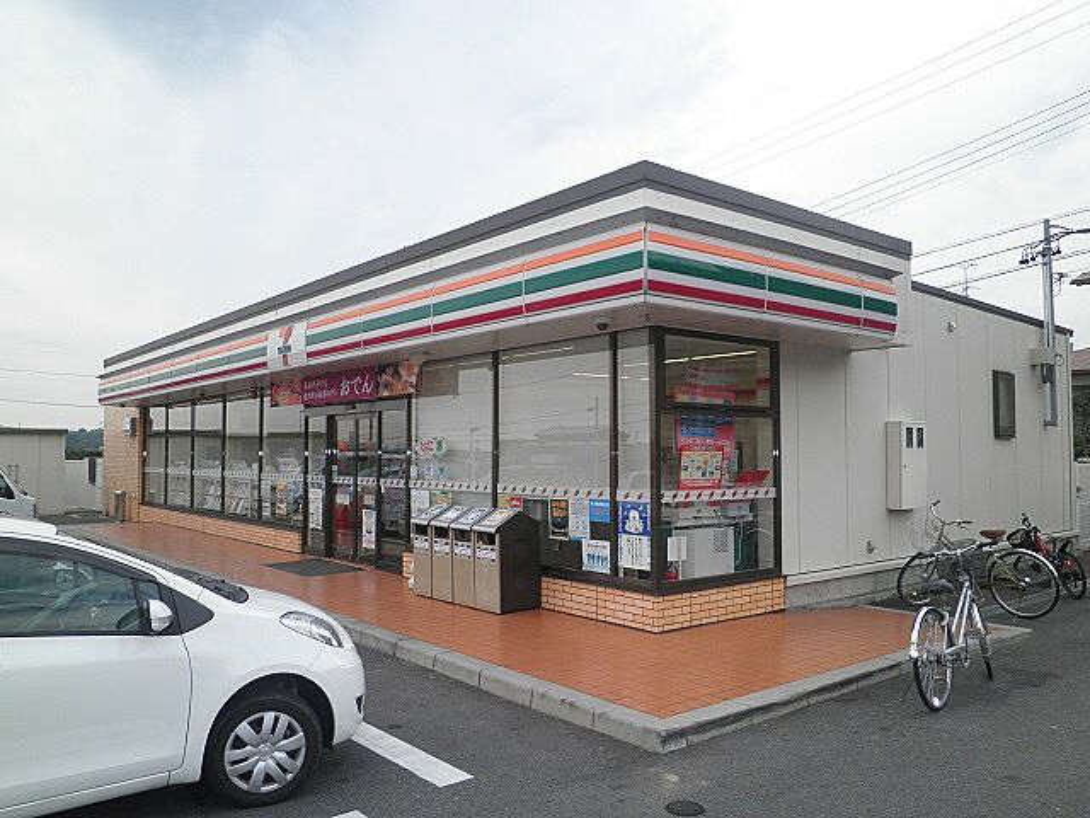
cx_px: 545
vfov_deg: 53.1
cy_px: 409
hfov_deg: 67.3
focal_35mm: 26
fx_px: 819
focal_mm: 4.7
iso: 64
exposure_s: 1/400
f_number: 2.8
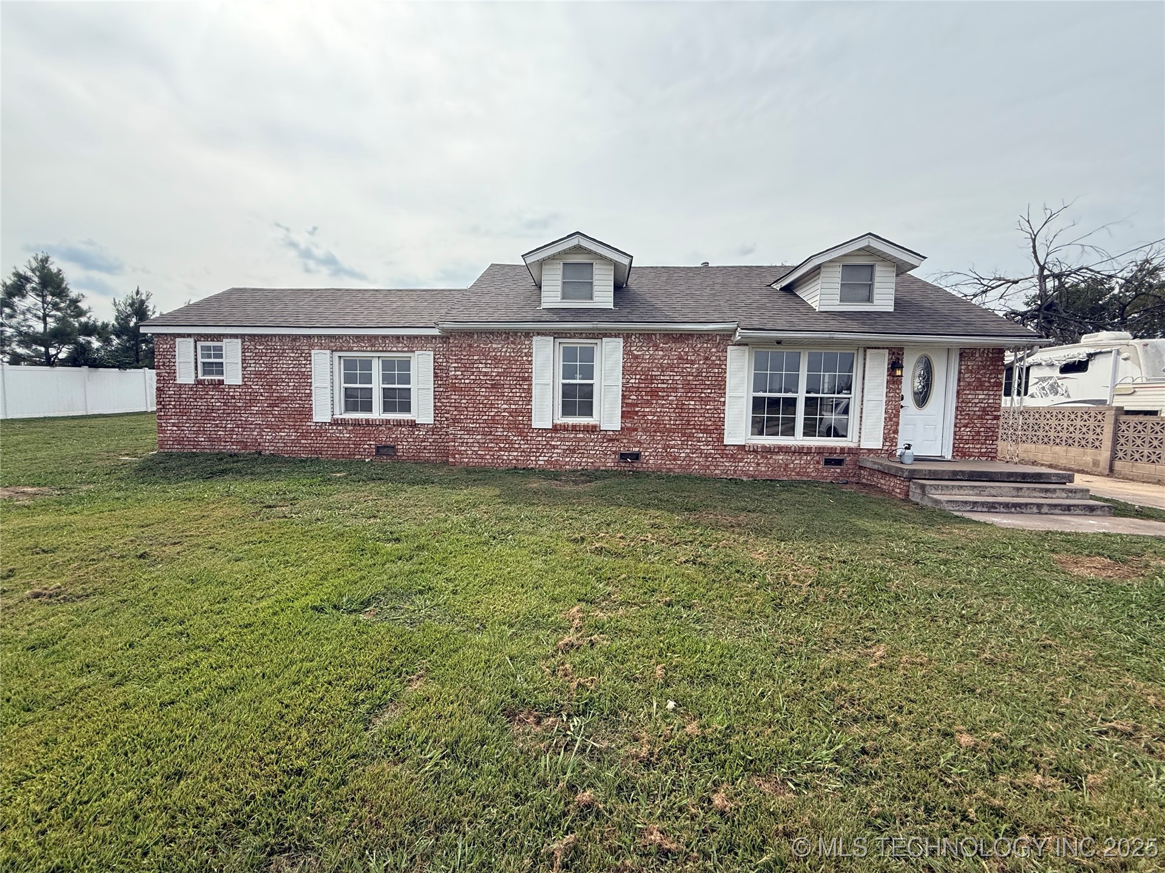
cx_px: 582
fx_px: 471
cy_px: 436
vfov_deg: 85.7
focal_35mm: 14
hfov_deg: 102.1
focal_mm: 2.22
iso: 64
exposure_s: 1/1698
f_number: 2.2
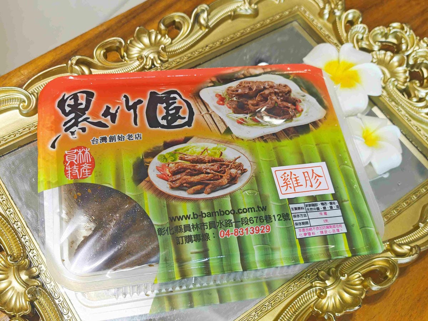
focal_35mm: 37
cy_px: 160
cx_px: 214
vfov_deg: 38.7
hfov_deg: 50.1
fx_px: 457
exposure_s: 1/120
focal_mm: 8.72
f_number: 2.8
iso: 261
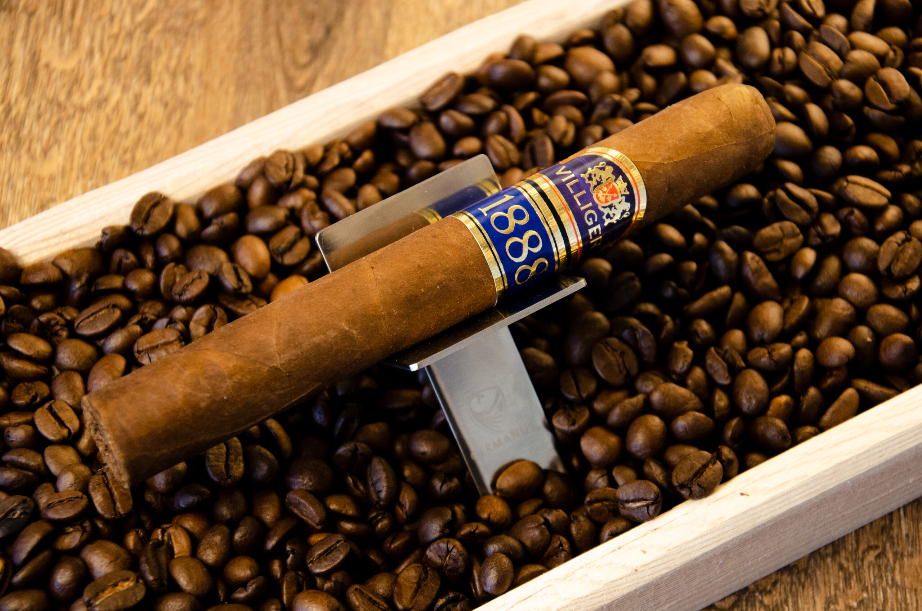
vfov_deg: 13.0
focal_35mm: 105
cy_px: 306
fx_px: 2684
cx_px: 461
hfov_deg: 19.5
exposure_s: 1/20
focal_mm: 70
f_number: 5.3
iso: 800
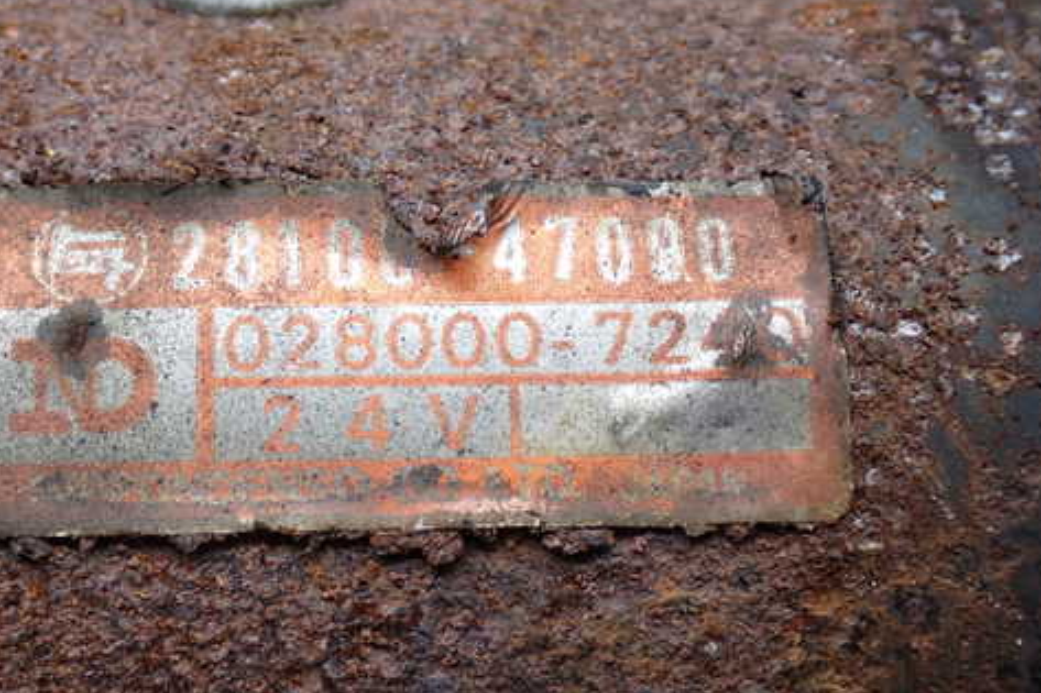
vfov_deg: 21.9
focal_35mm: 62
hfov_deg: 32.3
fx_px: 1792
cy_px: 363
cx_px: 396
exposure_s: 1/100
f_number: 3.1
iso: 125
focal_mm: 8.4
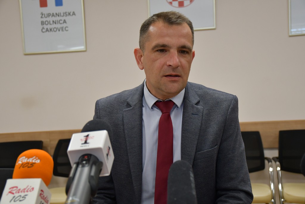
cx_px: 152
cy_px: 102
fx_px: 441
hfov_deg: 38.2
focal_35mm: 52
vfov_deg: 26.0
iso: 1250
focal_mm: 35
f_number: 4.2
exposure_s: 1/125
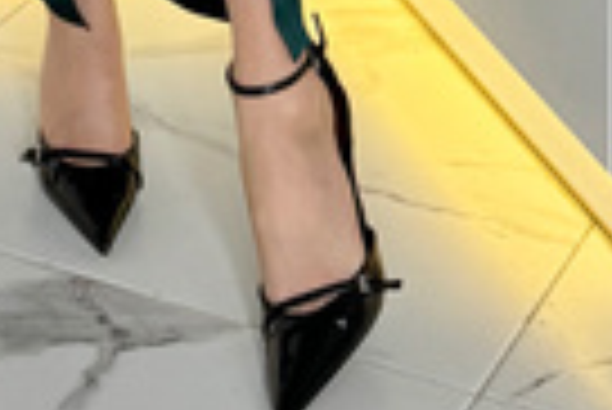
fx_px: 2076
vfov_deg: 8.5
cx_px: 122
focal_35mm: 122
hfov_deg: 16.6
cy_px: -993
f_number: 1.78
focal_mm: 6.76
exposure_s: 1/121
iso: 64
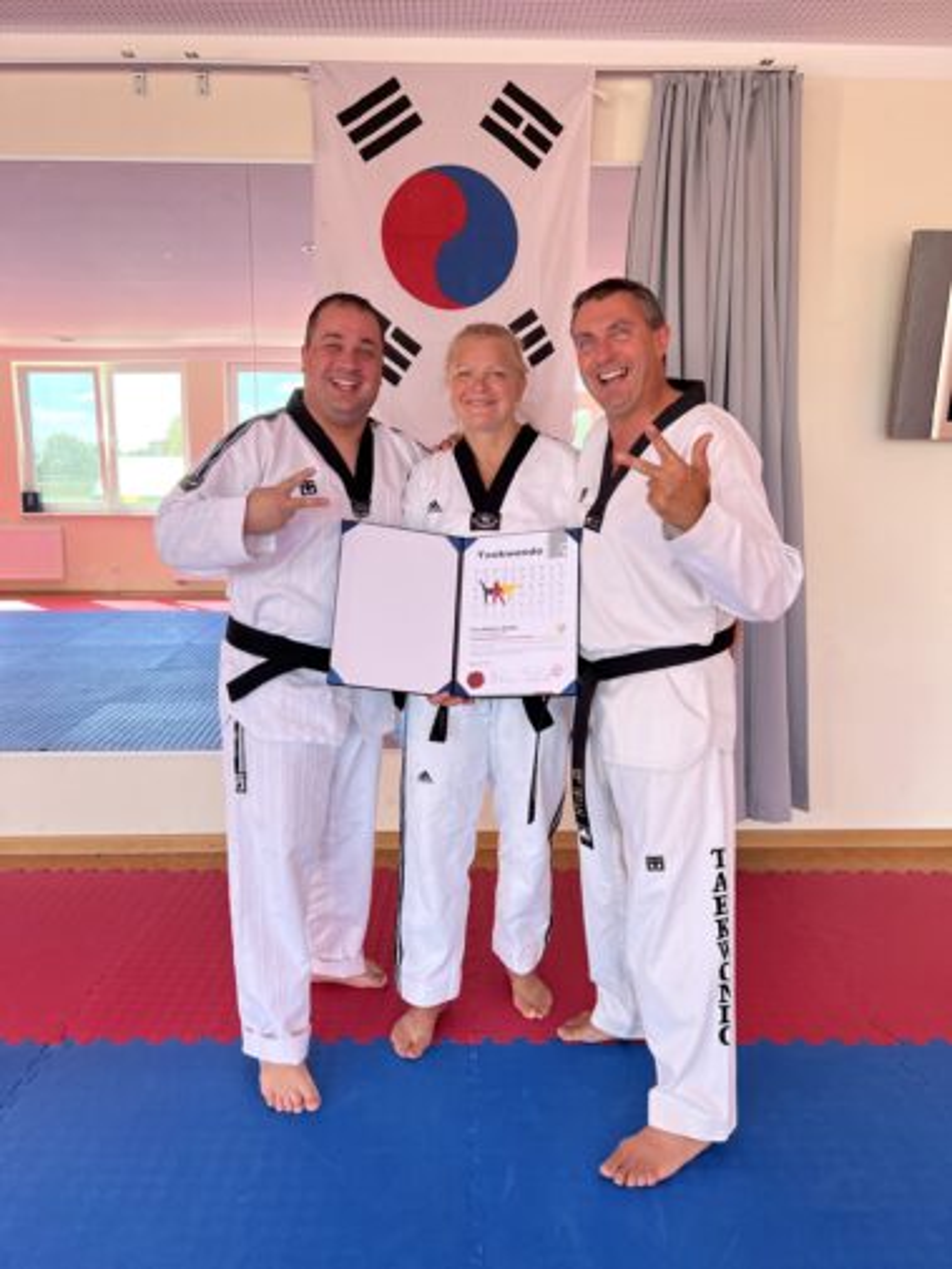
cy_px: 634
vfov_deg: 67.3
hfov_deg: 53.1
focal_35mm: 26
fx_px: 953
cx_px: 476
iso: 100
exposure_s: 1/121
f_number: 1.5
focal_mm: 5.7
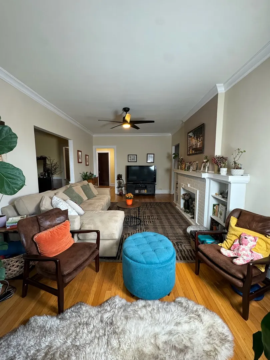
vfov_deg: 102.1
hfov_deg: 85.7
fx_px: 146
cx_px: 135
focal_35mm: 14
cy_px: 180
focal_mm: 2.22
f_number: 2.2
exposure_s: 1/60
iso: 320
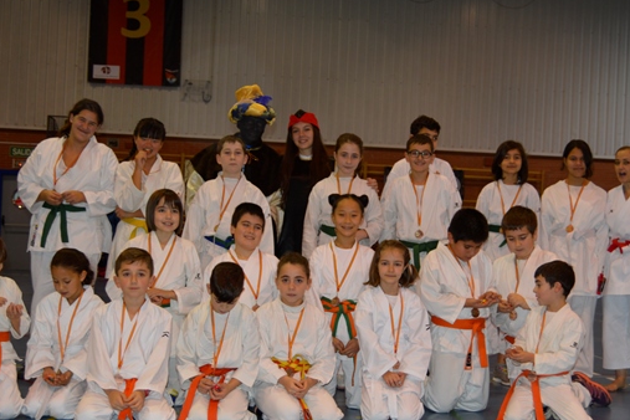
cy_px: 249
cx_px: 324
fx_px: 927
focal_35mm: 53
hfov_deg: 37.5
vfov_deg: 25.5
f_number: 4
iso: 450
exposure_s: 1/60
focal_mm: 28
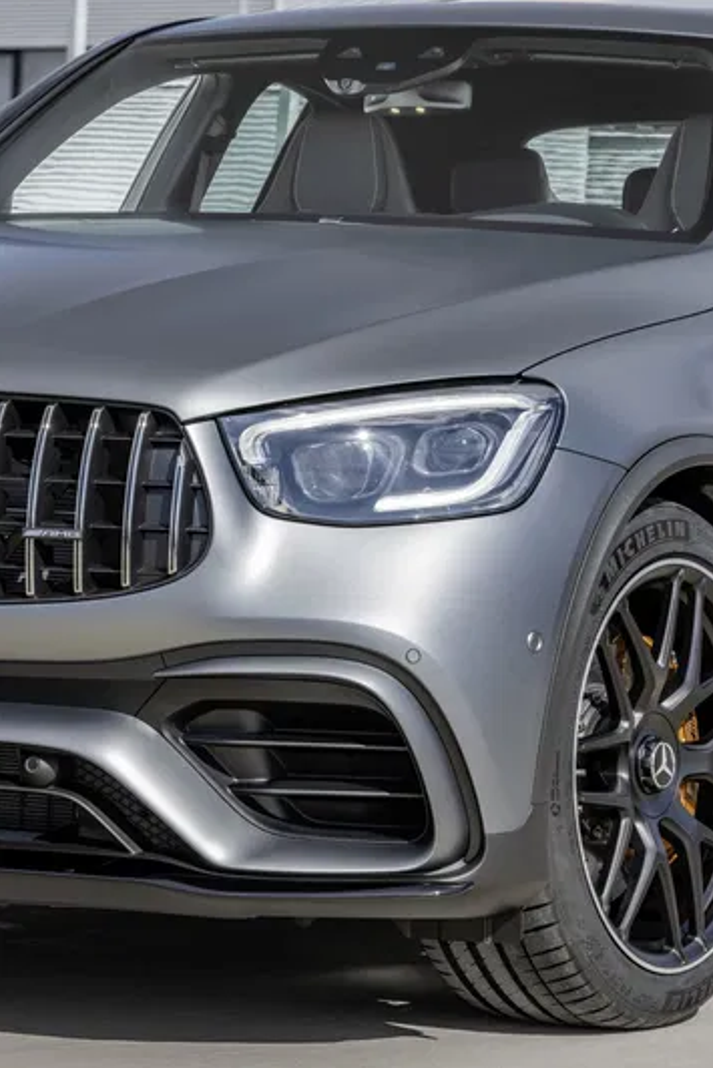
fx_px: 4067
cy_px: 540
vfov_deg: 15.0
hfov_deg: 10.0
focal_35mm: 137
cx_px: 360
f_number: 11
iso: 100
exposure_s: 1/200
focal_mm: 135
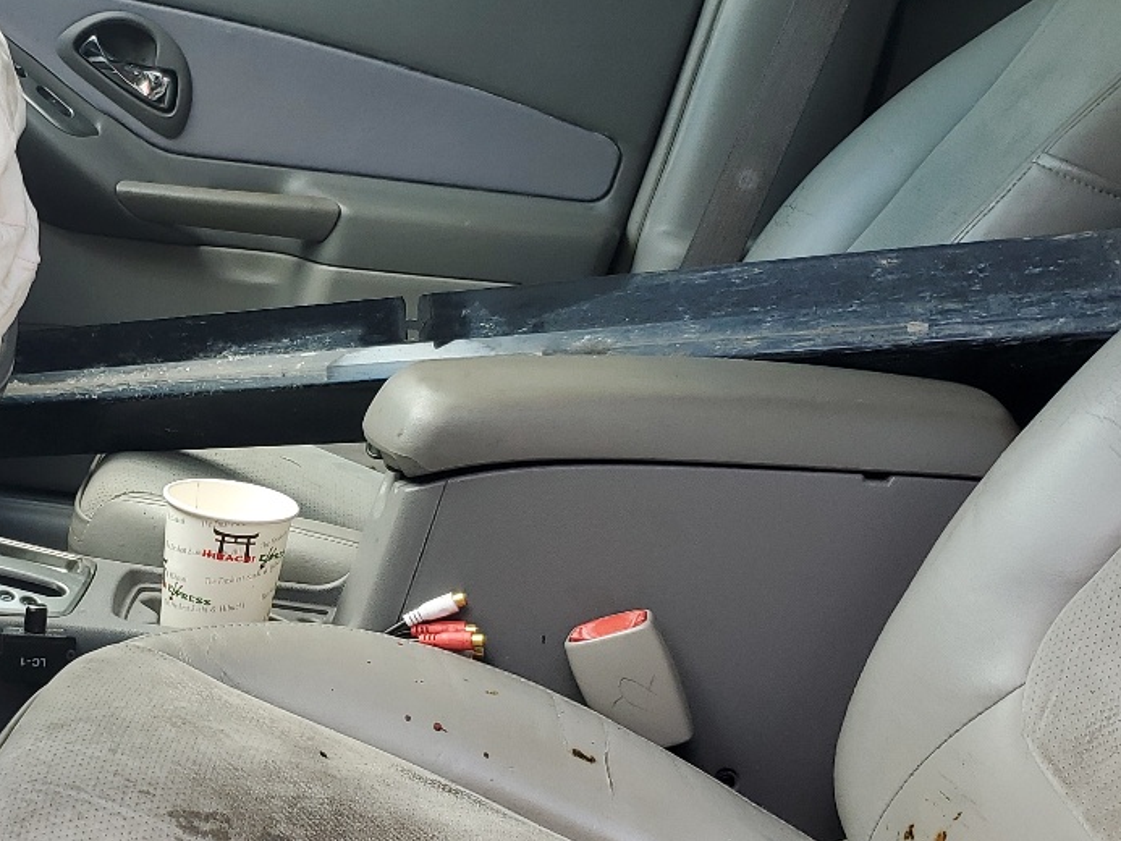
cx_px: 191
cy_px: 492
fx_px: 1943
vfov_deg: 24.4
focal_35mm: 60
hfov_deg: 31.2
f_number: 1.5
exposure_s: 1/263
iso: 50
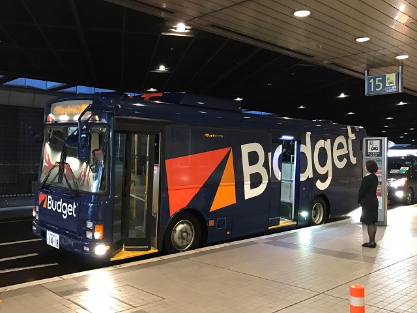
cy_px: 156
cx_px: 208
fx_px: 337
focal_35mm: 28
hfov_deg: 63.4
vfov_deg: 49.7
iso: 100
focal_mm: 3.99
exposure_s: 1/11
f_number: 1.8
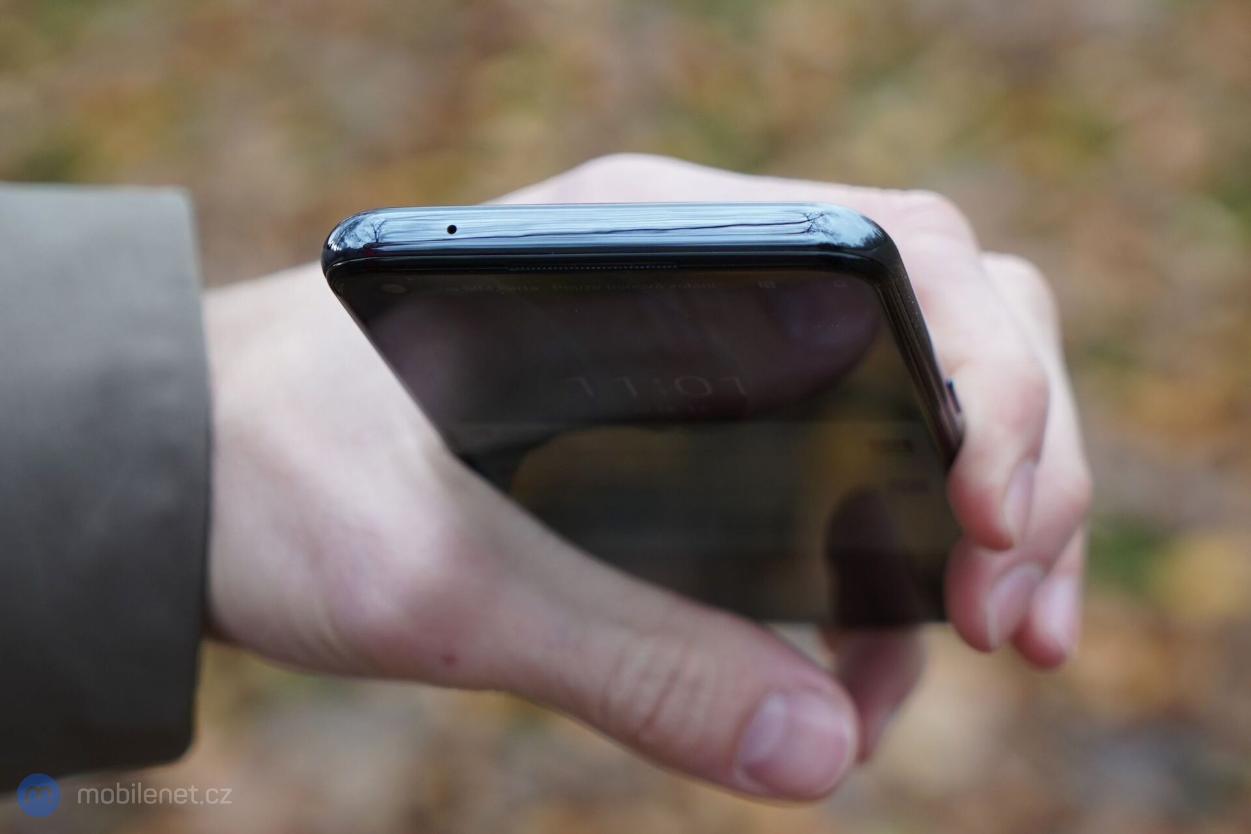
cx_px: 626
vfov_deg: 19.5
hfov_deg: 28.8
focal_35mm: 70
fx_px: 2432
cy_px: 417
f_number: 5
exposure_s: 1/160
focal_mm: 70
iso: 400
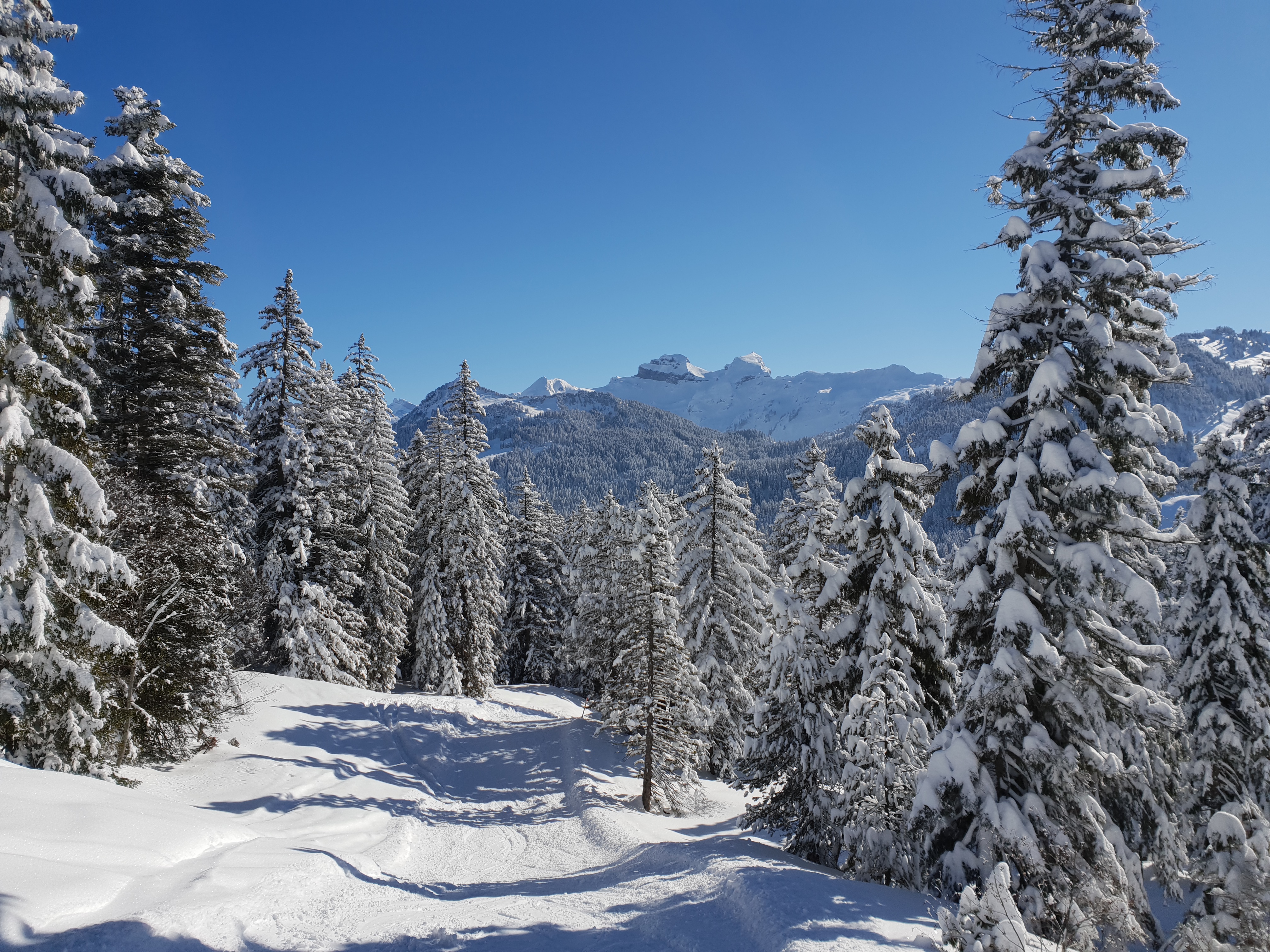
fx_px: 954
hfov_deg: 67.3
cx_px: 635
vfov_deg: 53.1
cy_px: 476
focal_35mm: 26
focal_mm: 4.3
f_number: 2.4
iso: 50
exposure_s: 1/3058
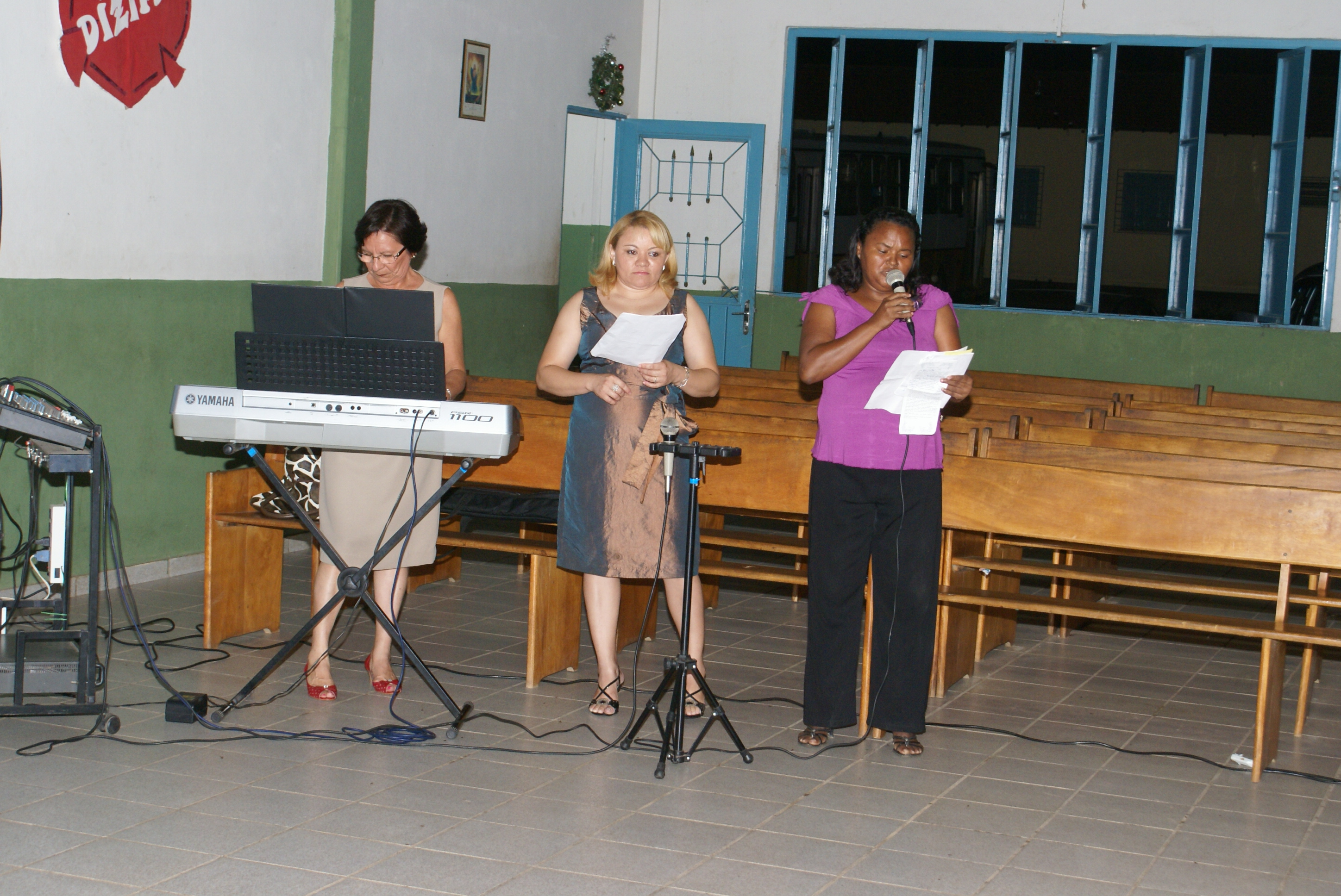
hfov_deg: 33.4
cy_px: 448
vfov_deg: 22.7
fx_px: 2237
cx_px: 670
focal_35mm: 60
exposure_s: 1/60
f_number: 5.6
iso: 400
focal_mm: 40
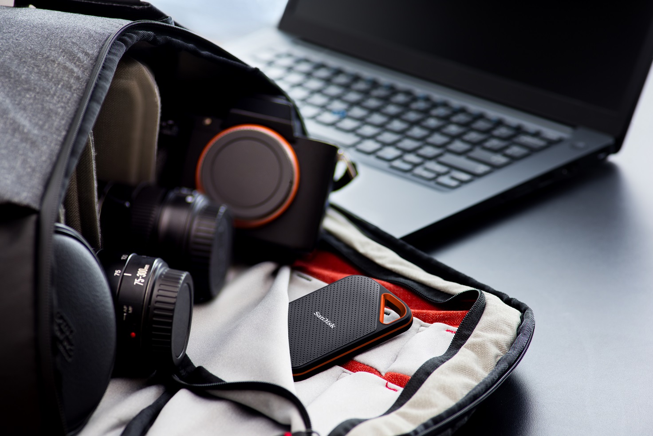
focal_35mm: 180
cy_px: 218
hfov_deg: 11.4
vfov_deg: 7.6
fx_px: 3266
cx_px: 326
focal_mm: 180
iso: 125
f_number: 8
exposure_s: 1/5
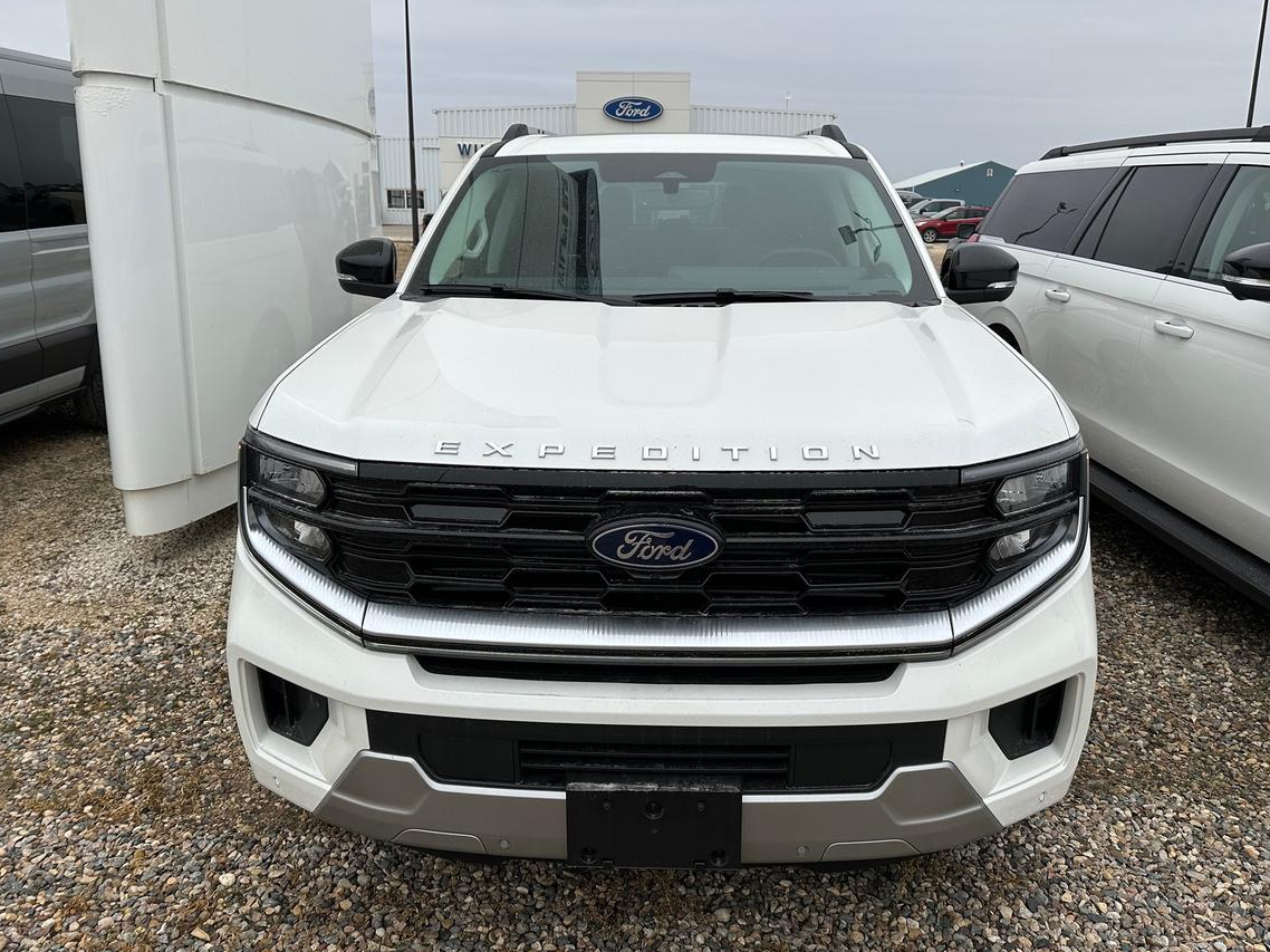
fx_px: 990
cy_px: 450
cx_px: 653
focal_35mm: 27
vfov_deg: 51.3
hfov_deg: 65.3
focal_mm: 6.86
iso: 80
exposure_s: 1/810
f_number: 1.78
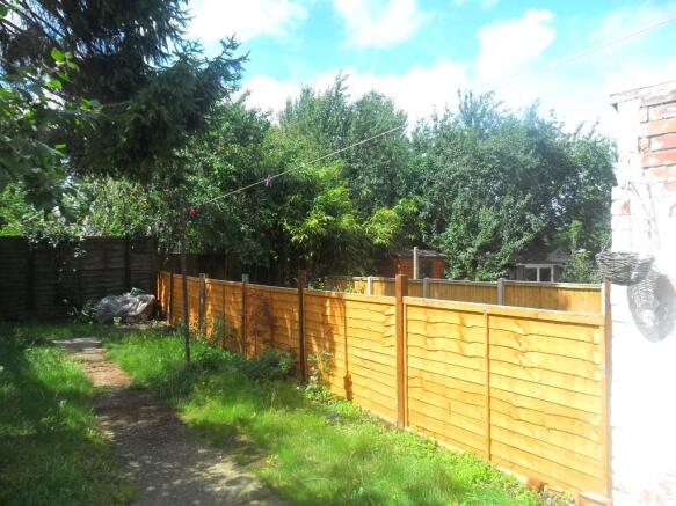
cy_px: 253
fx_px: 527
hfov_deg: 65.3
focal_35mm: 27
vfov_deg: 51.3
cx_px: 338
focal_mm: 4.9
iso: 100
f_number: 3.5
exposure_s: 1/500
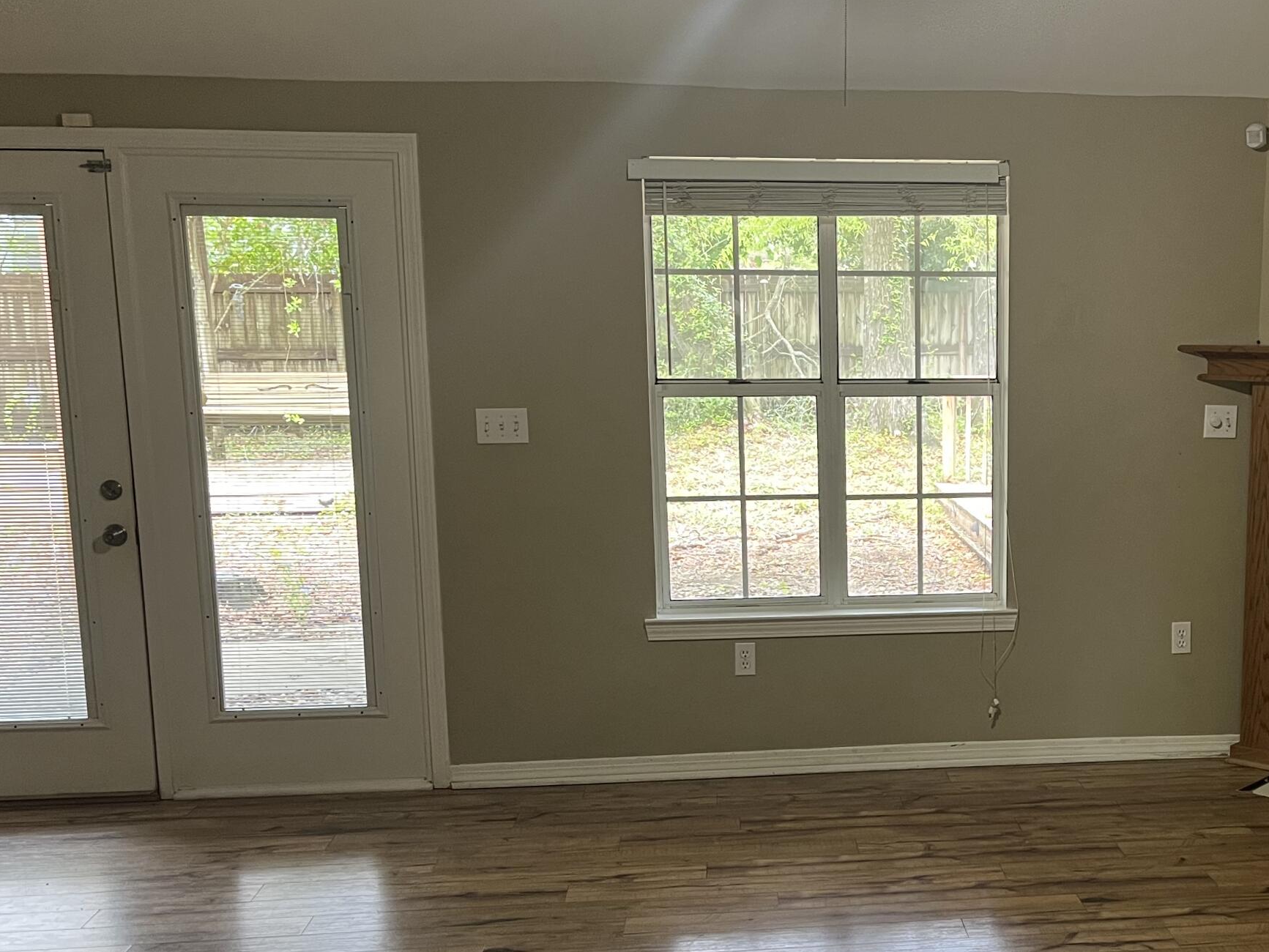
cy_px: 609
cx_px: 956
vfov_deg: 32.0
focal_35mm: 45
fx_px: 1650
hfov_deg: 40.8
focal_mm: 5.1
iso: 200
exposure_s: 1/60
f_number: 1.6
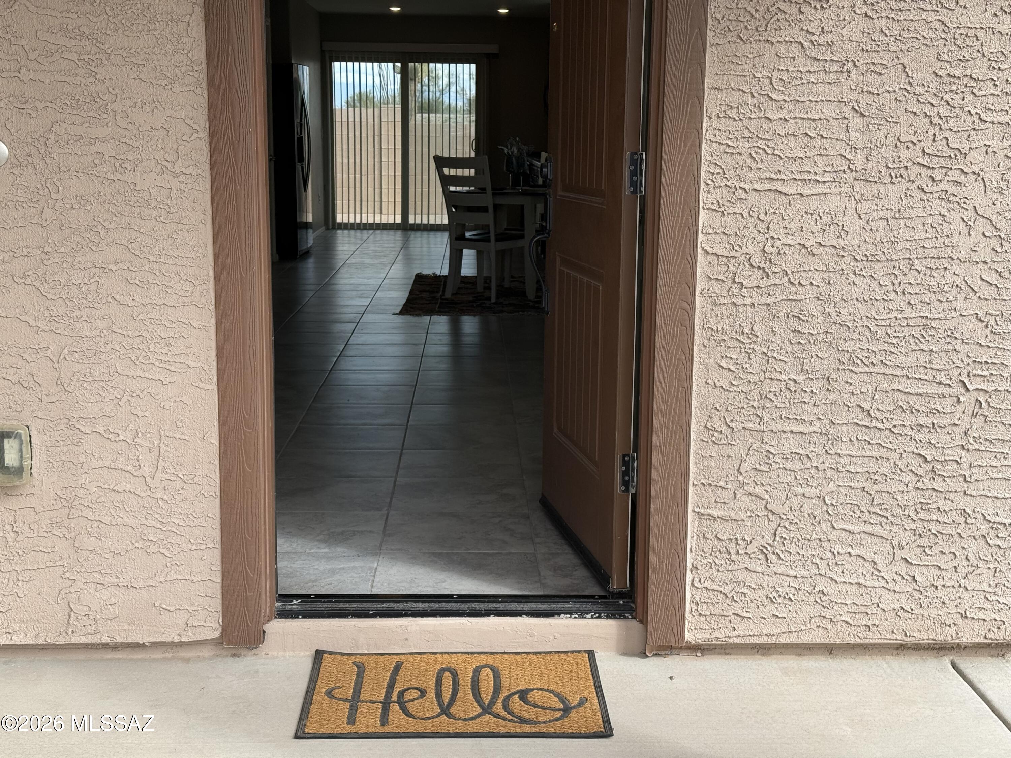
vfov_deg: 30.3
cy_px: 379
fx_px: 1402
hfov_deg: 39.7
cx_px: 506
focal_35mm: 48
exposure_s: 1/1242
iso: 64
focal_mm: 6.76
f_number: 1.78
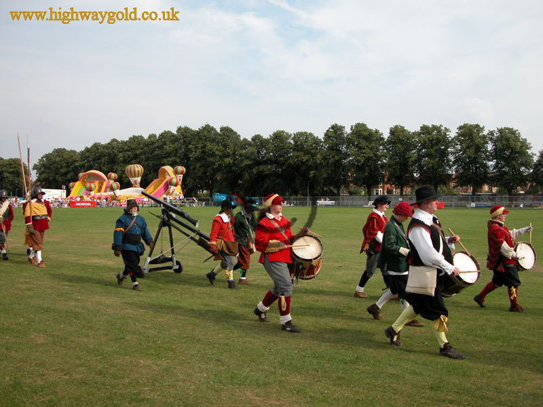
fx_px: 533
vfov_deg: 41.8
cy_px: 204
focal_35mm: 34
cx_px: 272
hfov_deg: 54.0
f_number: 5.6
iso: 100
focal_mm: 8.9
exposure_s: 1/816
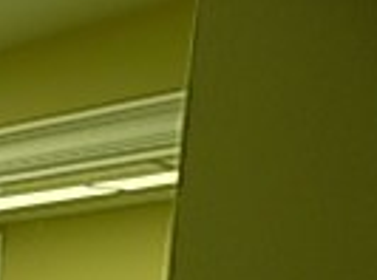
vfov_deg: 11.4
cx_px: -420
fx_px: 1206
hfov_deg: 14.3
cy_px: 628
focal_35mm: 111
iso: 80
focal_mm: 4
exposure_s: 1/40
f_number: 3.1
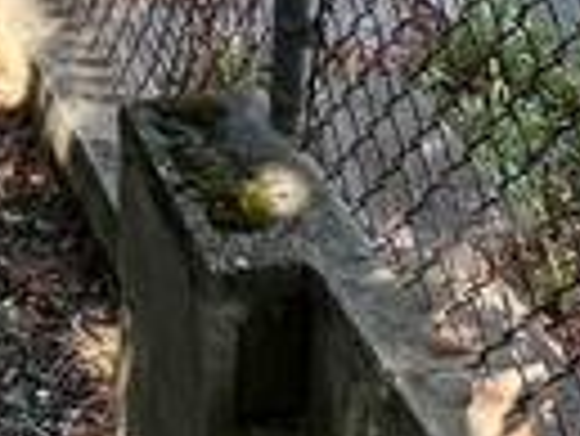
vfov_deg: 12.4
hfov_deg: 18.3
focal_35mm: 103
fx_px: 1727
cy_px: -481
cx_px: -72
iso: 32
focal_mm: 1.57
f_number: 1.8
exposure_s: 1/171
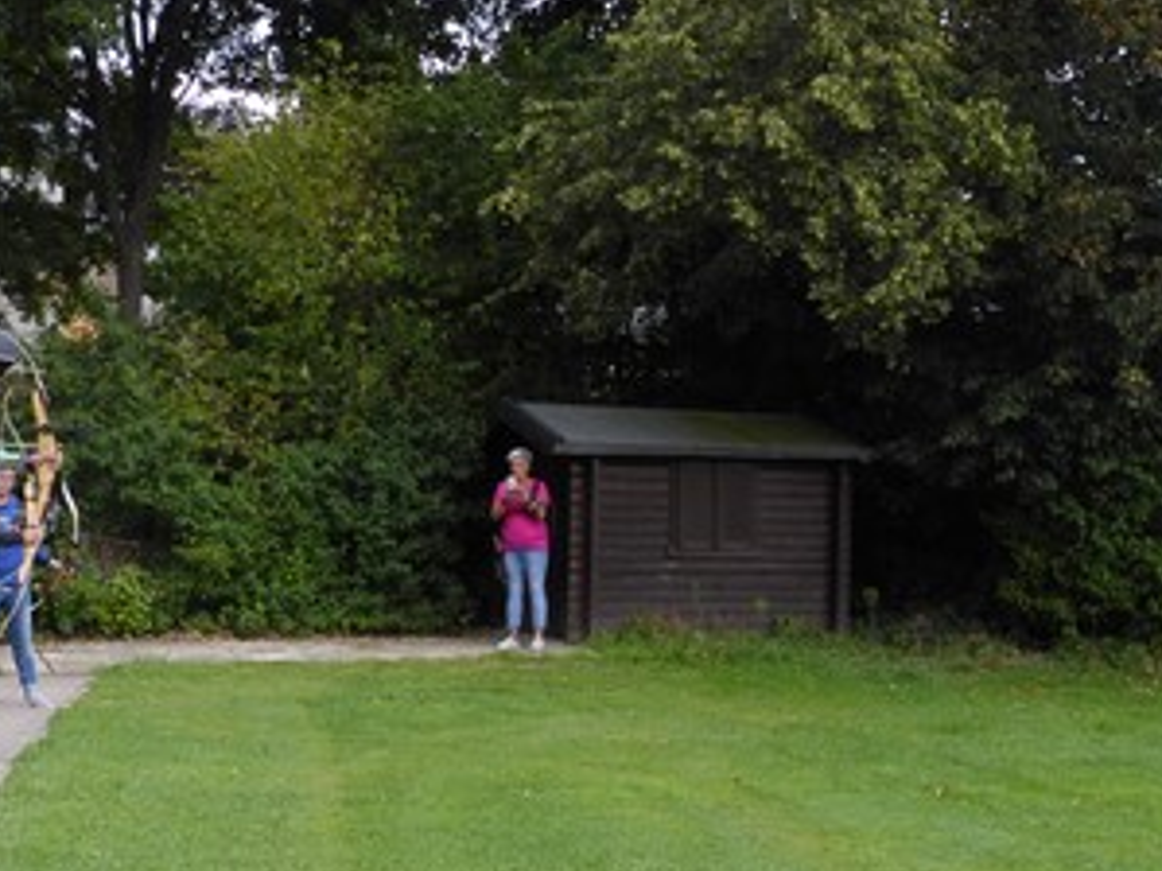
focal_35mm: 60
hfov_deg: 31.9
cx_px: 793
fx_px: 2013
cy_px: 708
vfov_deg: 24.0
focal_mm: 4.9
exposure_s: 1/250
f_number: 3.3
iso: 80
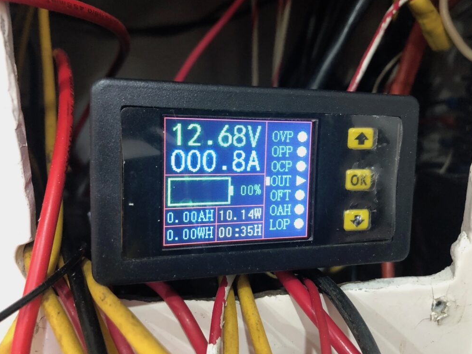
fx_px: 395
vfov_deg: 48.2
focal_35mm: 29
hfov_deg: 61.6
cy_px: 174
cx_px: 231
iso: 100
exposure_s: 1/6
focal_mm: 4
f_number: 1.8
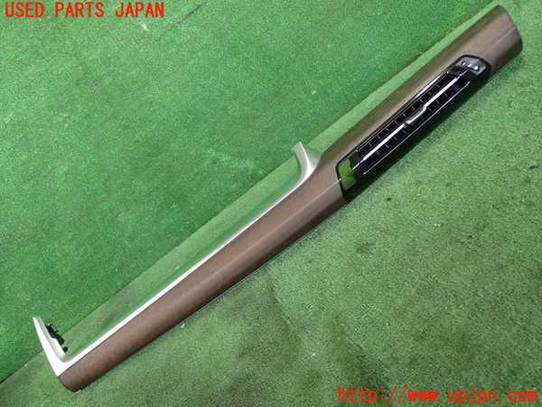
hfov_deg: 49.0
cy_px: 204
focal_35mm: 38
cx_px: 271
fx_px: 595
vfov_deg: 37.7
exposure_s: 1/125
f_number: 2.7
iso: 1600
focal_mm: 6.83
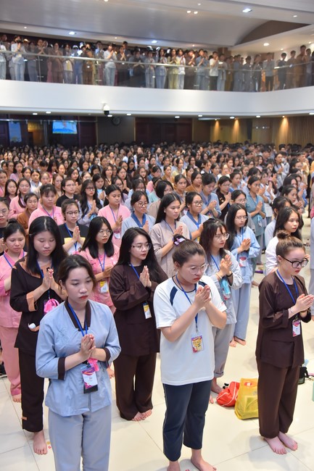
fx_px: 497
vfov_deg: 50.7
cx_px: 157
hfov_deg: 35.0
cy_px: 236
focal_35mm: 38
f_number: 4.5
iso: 1250
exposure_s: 1/100
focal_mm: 38
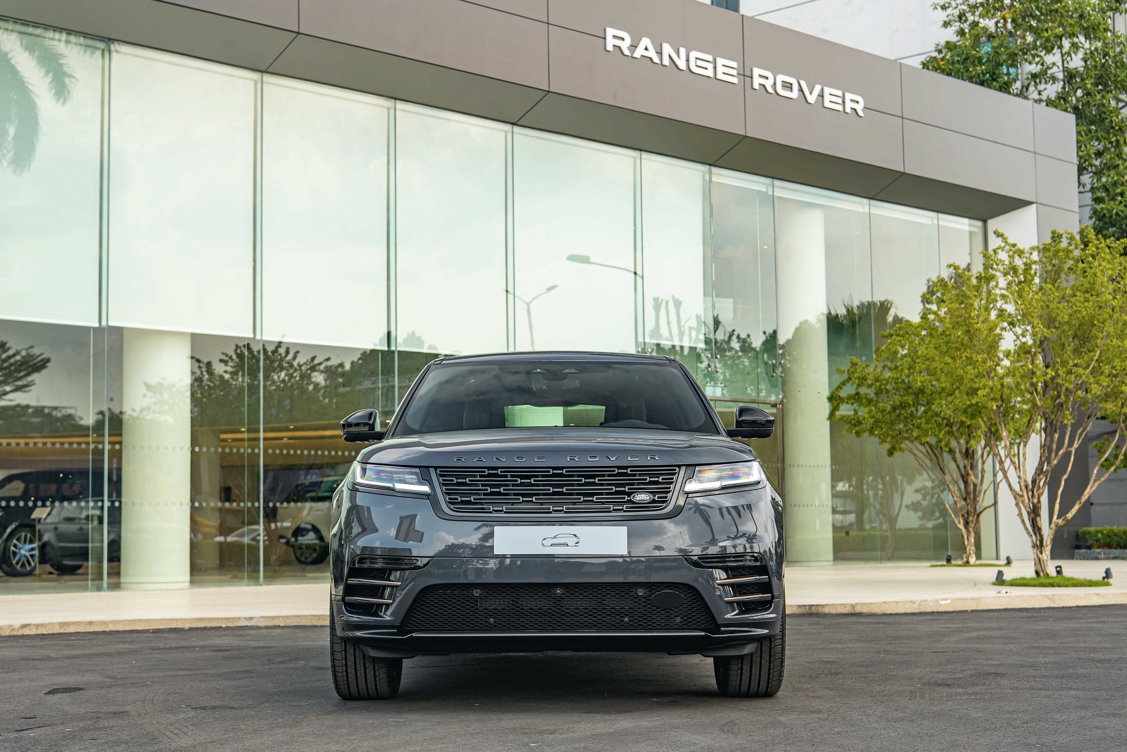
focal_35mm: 56
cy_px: 376
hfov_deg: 35.6
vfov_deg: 24.2
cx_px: 564
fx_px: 1753
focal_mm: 56
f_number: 5.6
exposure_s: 1/125
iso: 250
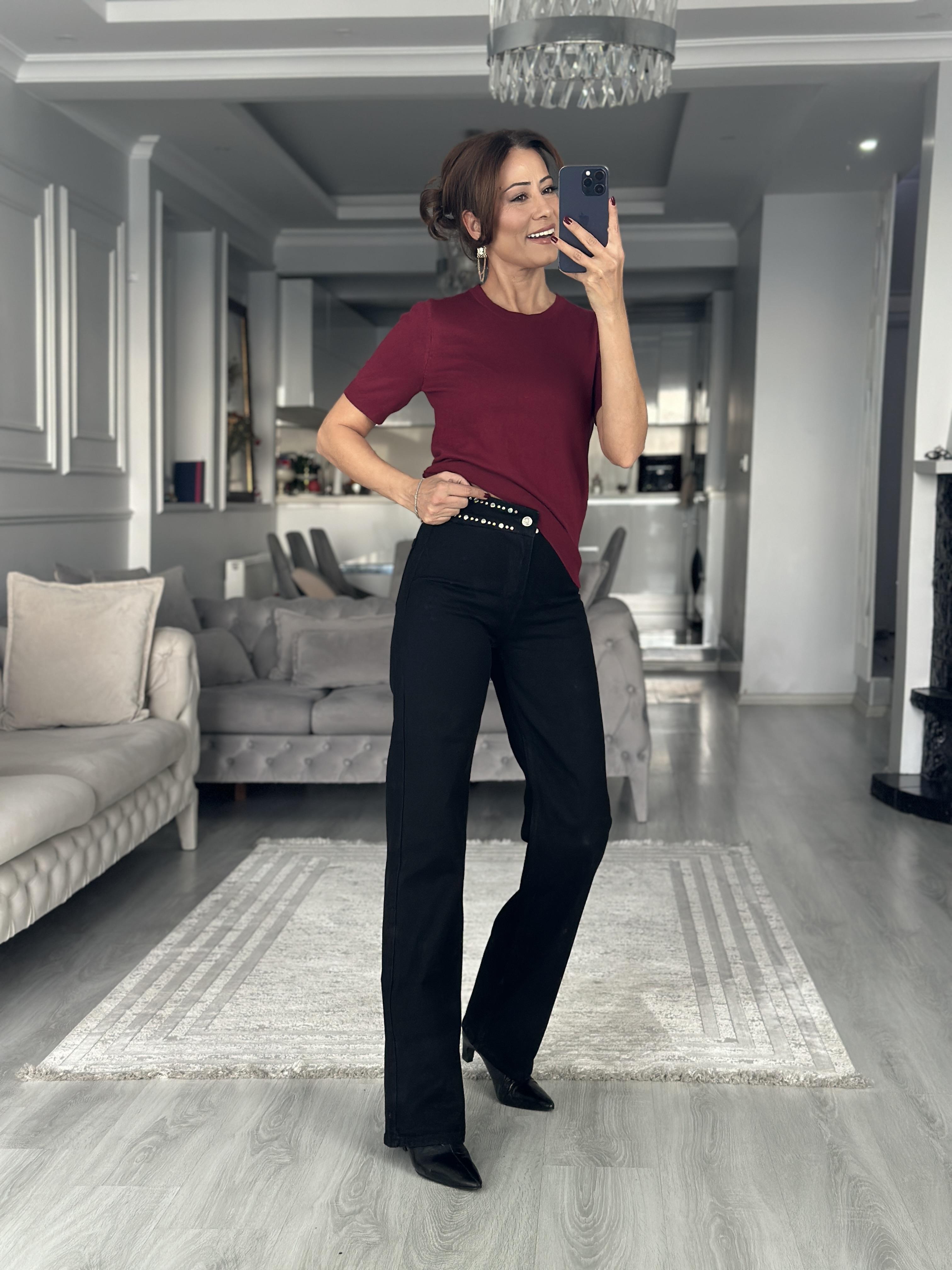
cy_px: 635
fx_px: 1760
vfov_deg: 39.7
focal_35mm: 48
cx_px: 476
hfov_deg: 30.3
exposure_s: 1/60
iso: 160
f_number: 1.78
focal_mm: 6.86
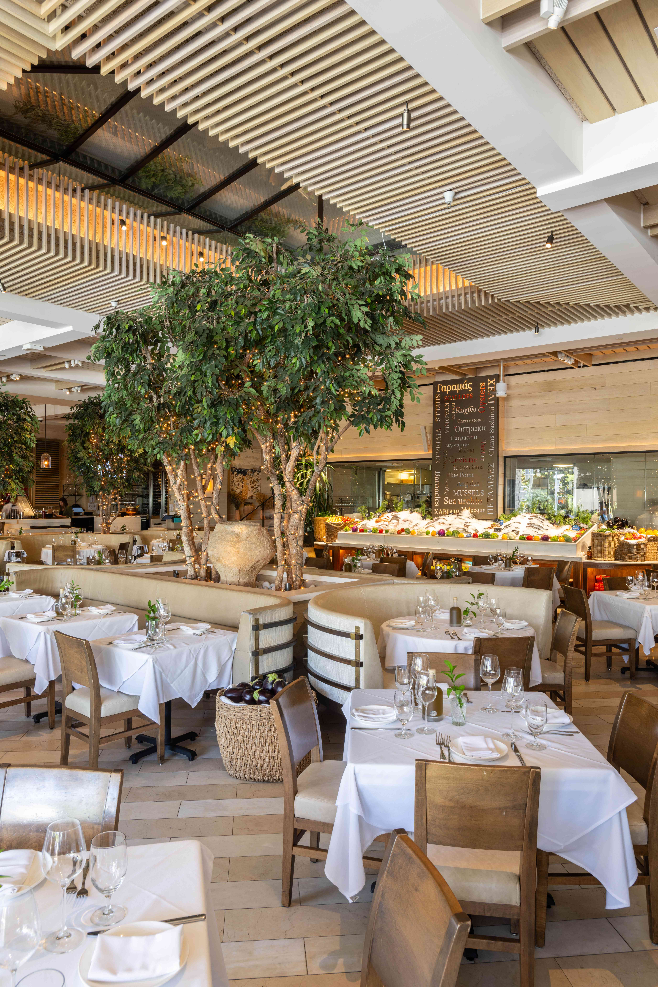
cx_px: 329
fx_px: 658
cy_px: 494
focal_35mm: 24
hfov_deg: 53.1
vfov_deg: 73.7
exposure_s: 1.6
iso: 32
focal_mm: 24
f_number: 10
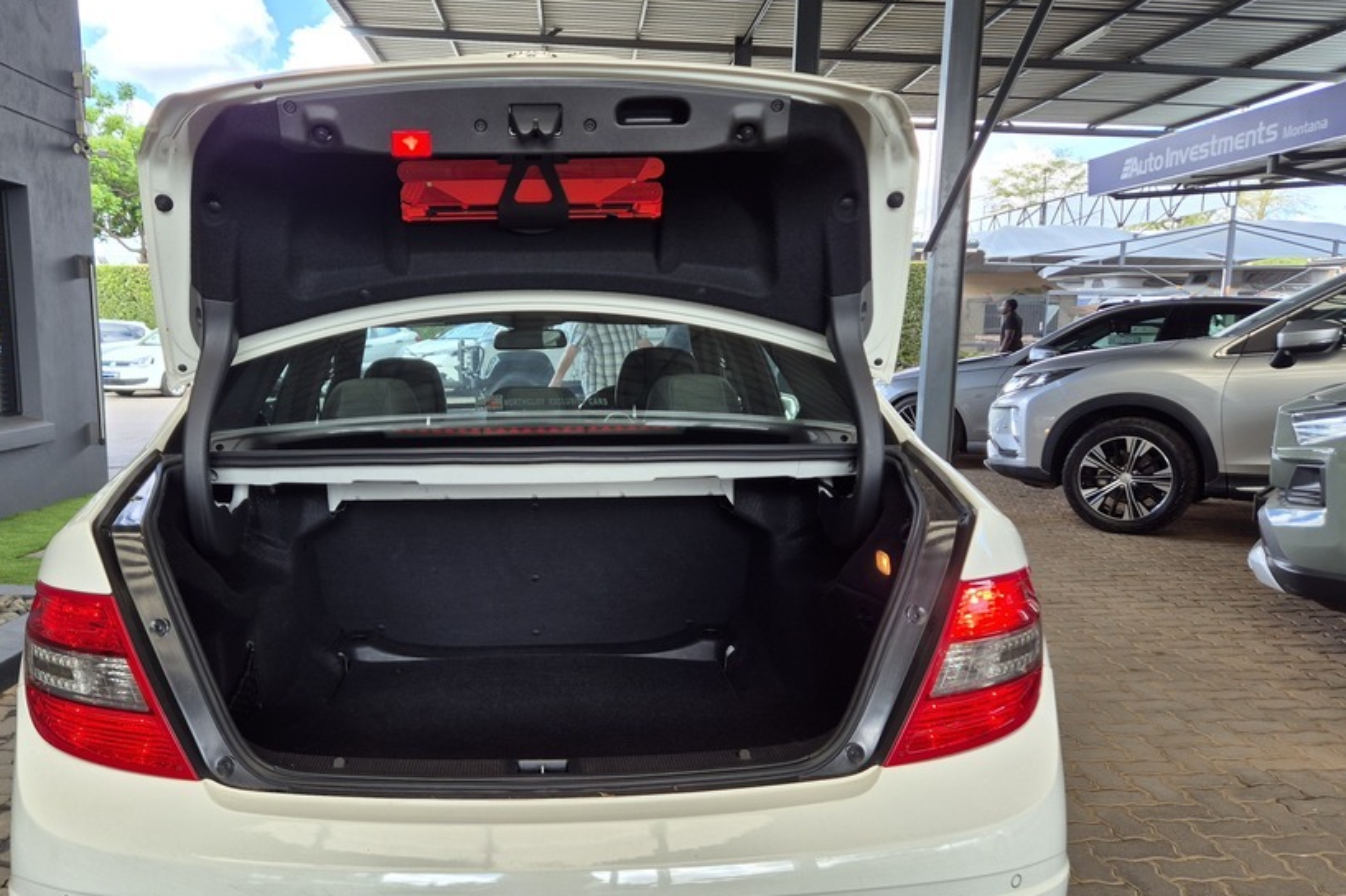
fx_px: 1121
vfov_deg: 43.5
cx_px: 544
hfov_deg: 61.5
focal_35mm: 30
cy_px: 509
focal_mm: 5.4
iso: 32
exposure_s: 1/180
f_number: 1.8
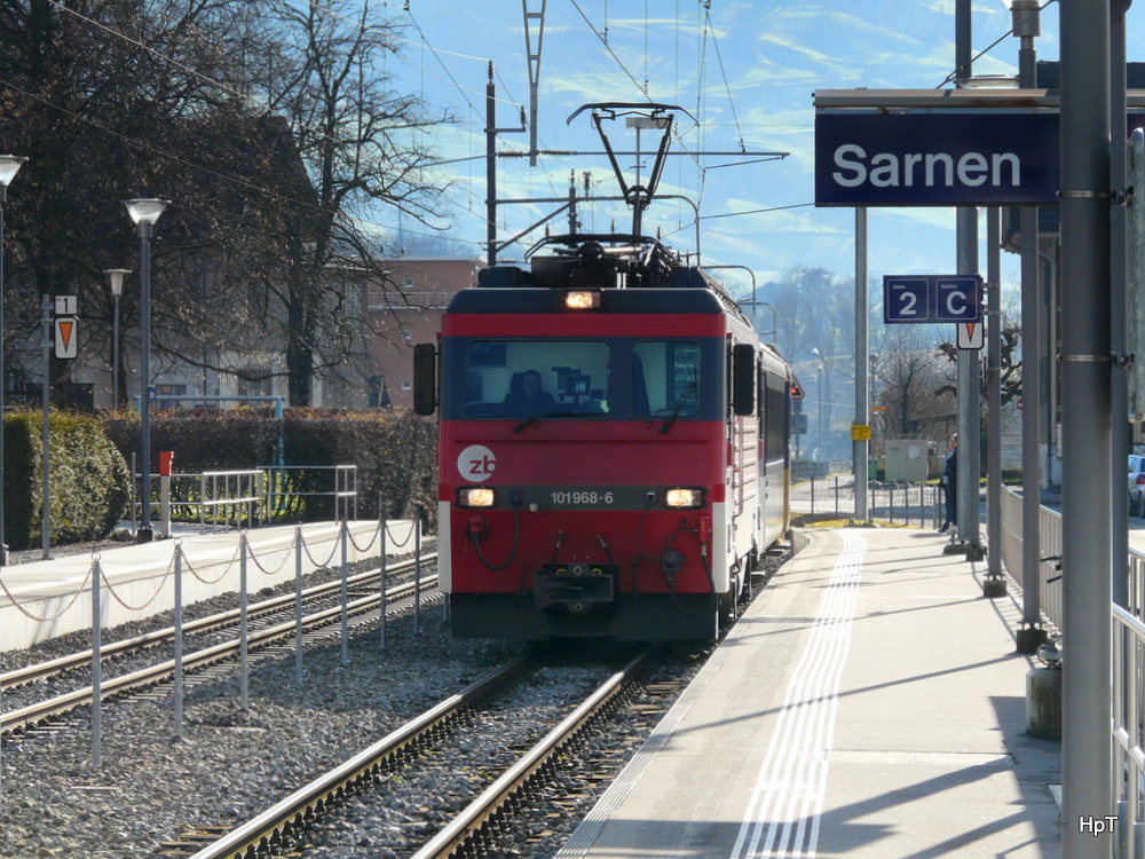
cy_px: 430
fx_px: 5789
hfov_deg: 11.3
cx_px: 572
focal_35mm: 175
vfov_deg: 8.5
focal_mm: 28.8
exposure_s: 1/250
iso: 100
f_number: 5.6
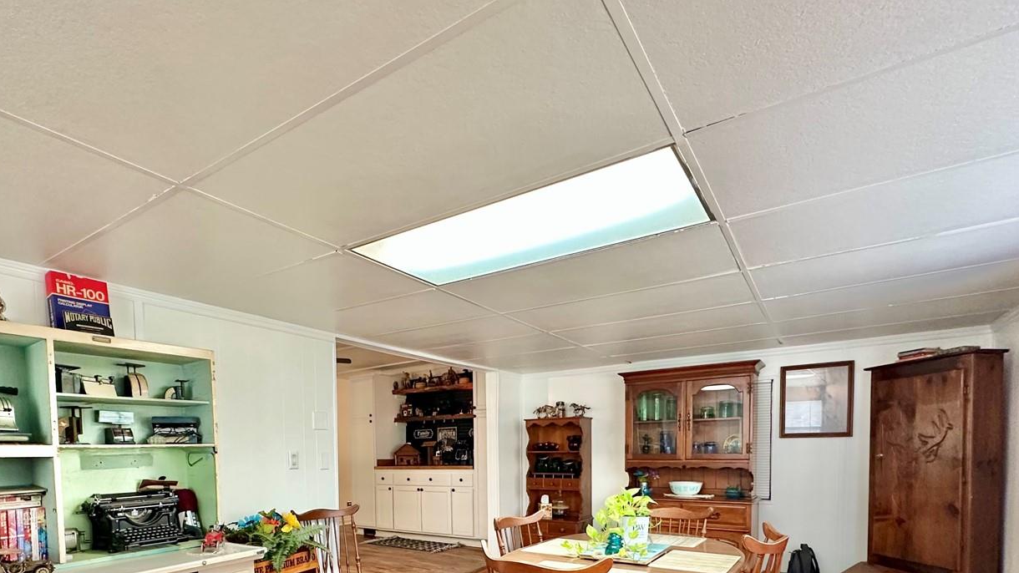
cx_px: 446
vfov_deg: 51.7
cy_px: 474
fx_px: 540
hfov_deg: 86.2
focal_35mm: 20
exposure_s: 1/60
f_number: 2.2
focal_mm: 2.22
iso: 320
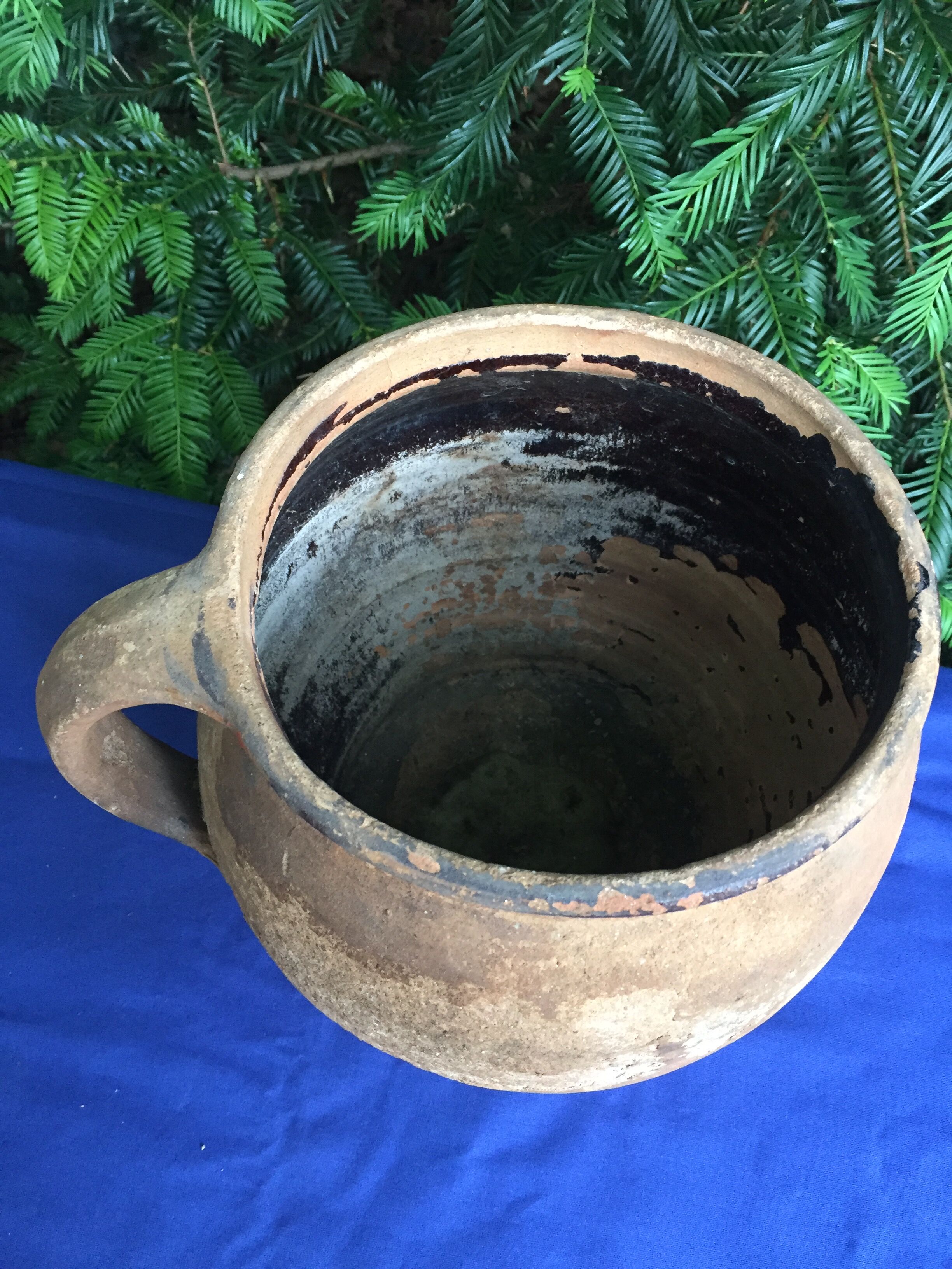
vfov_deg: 61.7
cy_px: 634
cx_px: 476
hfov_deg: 48.2
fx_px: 1063
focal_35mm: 29
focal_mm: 4.15
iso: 250
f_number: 2.2
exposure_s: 1/33
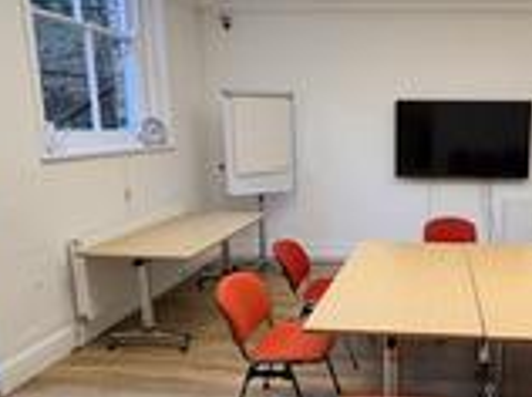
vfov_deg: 44.0
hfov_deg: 53.9
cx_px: 407
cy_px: 209
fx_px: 491
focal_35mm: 32
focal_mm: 2.22
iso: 250
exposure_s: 1/100
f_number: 2.2
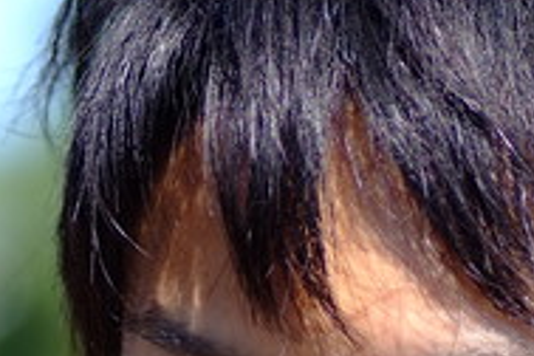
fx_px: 7624
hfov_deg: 4.0
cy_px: 500
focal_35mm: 514
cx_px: 73
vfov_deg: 2.7
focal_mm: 90
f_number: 4
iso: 100
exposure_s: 1/500
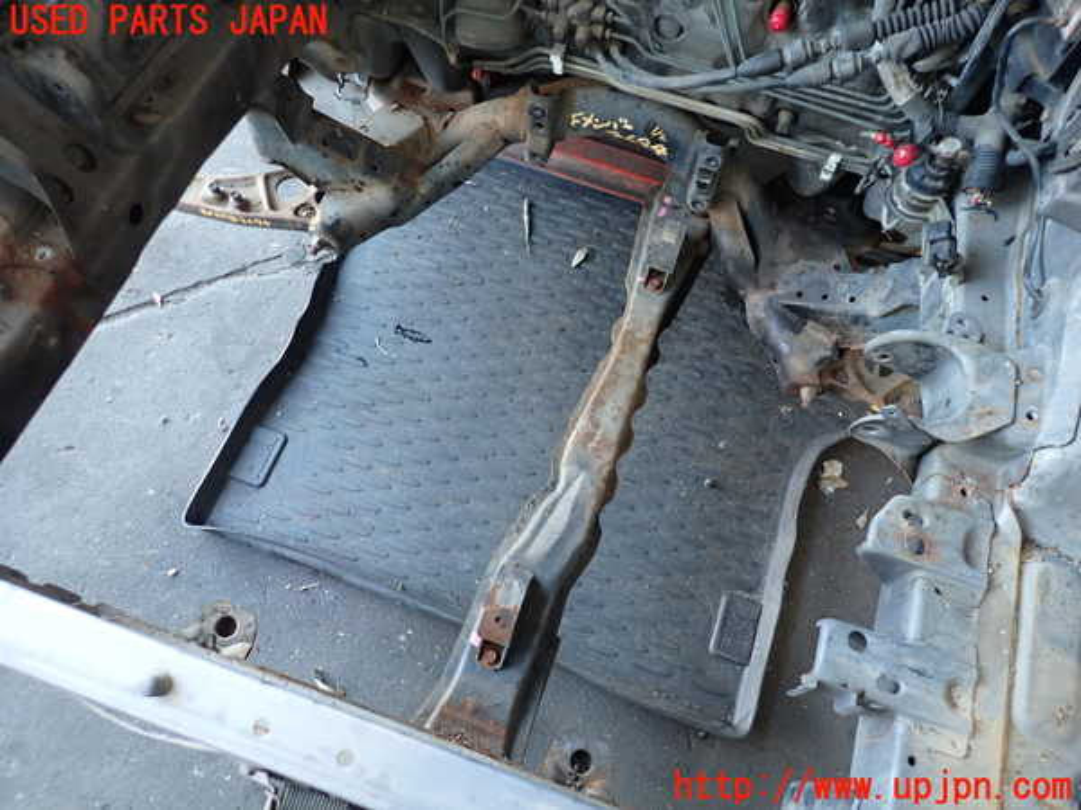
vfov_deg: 54.9
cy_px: 405
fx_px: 781
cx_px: 540
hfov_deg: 69.4
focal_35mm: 25
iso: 200
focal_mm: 4.5
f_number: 2
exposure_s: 1/30
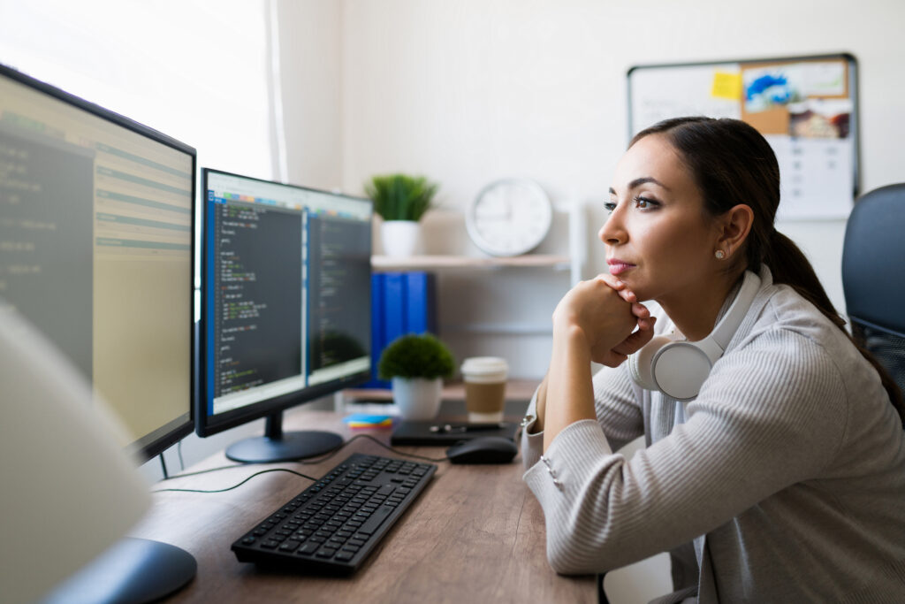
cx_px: 452
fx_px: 880
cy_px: 302
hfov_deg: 54.4
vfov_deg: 37.9
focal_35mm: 35
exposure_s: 1/125
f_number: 1.8
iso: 400
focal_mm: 35
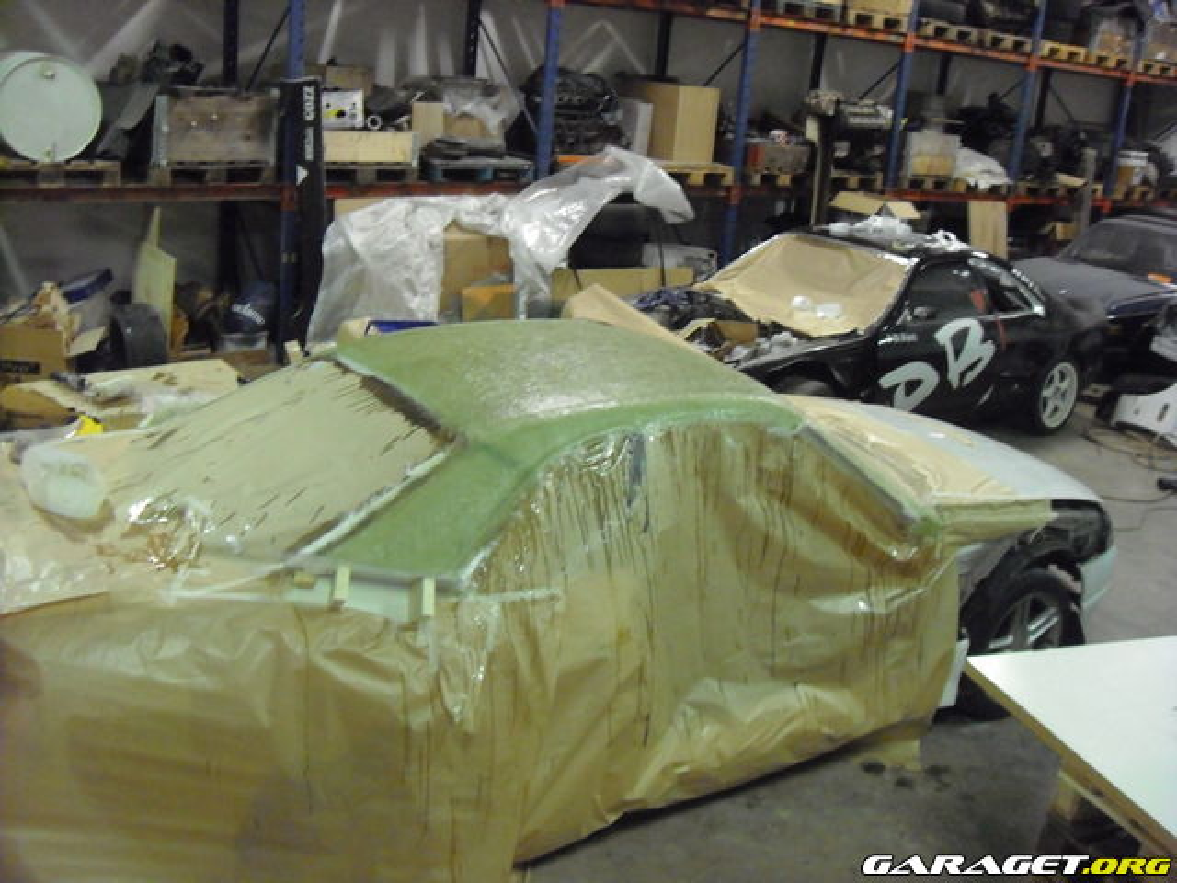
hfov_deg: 50.1
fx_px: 1258
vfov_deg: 38.7
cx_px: 588
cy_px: 442
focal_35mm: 37
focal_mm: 6.2
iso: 800
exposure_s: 1/30
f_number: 2.7
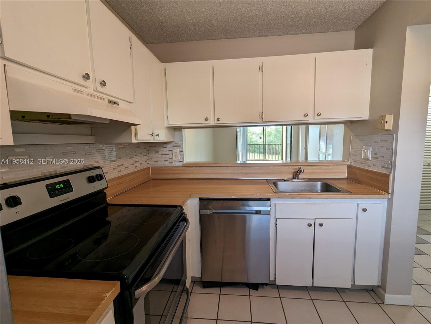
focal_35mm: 16
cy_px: 162
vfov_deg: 78.2
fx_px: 199
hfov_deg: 94.4
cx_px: 216
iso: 76
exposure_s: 1/60
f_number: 2.2
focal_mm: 2.35
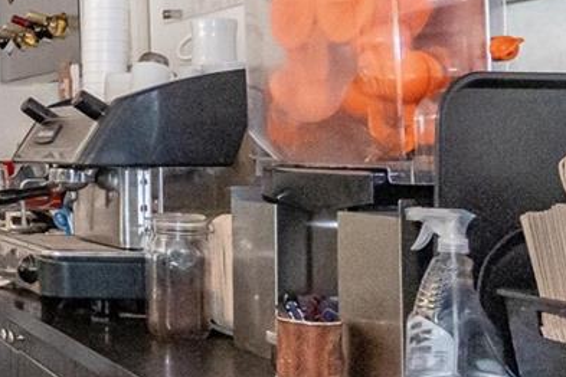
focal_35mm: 61
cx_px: -327
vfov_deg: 22.2
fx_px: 959
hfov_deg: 24.1
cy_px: 250
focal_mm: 10
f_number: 4
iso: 6400
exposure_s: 1/160
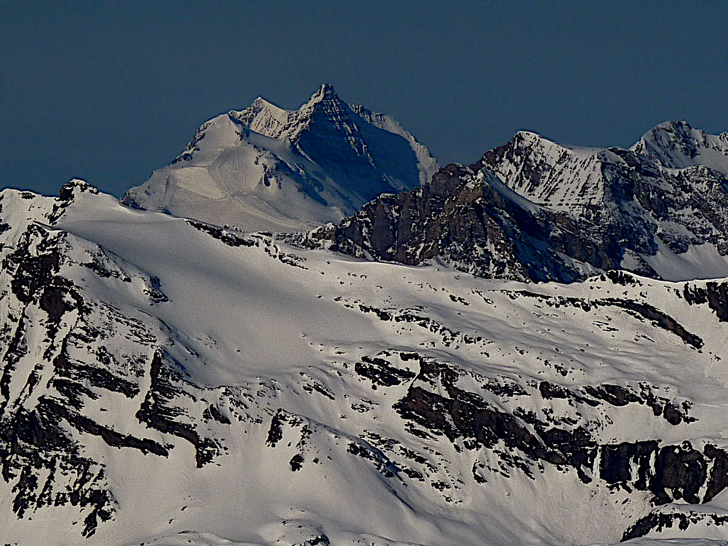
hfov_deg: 7.5
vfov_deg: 5.6
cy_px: 273
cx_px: 364
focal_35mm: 264
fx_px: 5552
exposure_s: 1/1600
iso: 80
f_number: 6.3
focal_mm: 24.1
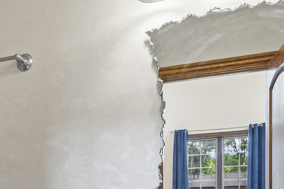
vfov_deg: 23.8
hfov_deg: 35.0
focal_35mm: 52
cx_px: 7
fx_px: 410
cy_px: 224
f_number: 8
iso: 400
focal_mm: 16
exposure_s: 1/5
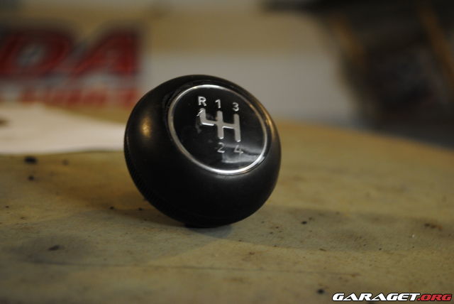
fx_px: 682
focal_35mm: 54
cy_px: 152
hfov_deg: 36.8
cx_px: 227
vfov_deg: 25.1
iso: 400
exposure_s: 1/4
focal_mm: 36
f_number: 5
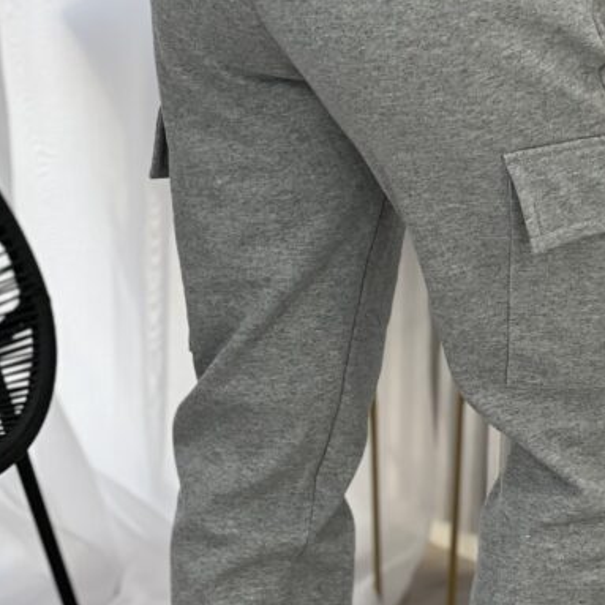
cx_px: 389
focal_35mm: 166
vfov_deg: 10.5
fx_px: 3282
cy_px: 345
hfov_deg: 10.5
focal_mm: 9
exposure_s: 1/120
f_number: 2.8
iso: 64
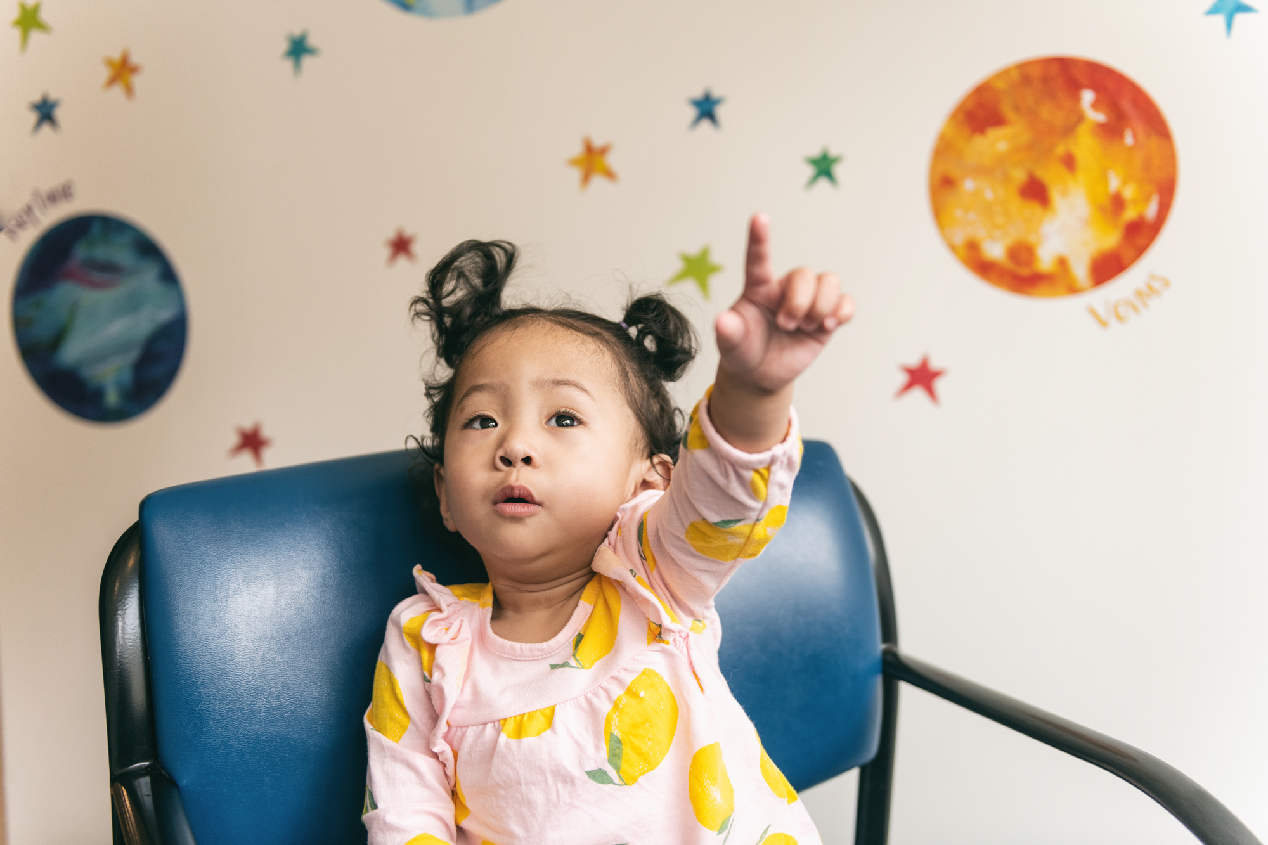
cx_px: 634
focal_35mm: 38
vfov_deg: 35.0
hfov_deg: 50.7
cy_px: 422
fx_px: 1338
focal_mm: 38
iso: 320
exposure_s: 1/250
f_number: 2.8
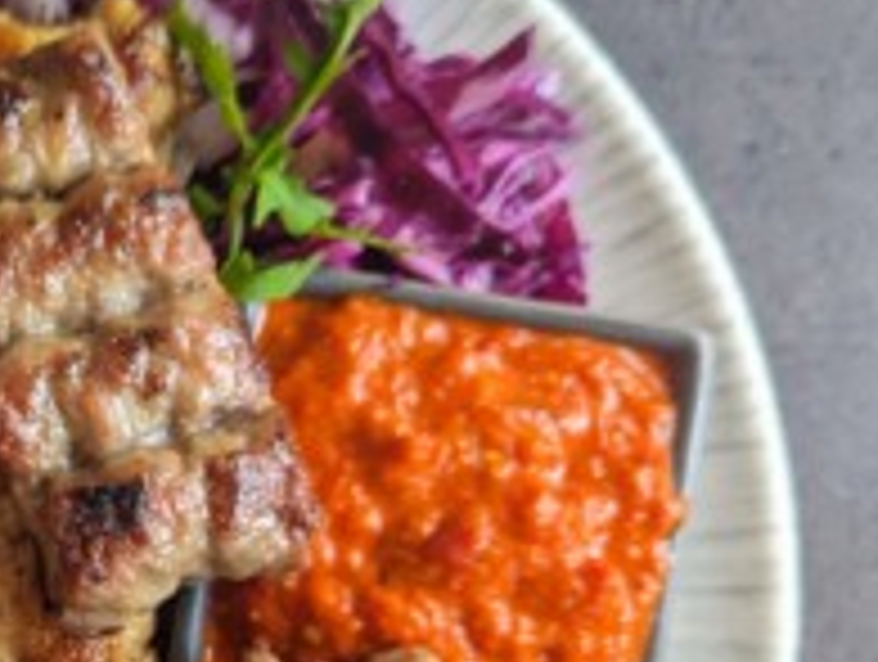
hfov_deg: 25.7
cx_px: -41
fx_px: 1804
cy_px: 585
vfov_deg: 20.4
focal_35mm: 71
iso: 75
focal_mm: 6.81
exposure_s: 1/42.5
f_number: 1.85
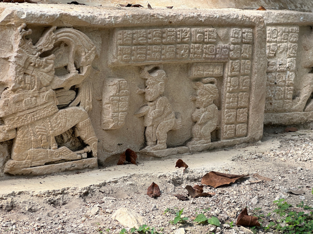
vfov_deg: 19.1
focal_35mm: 77
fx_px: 696
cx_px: 156
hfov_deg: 25.3
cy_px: 117
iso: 32
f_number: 2.8
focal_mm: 9
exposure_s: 1/124
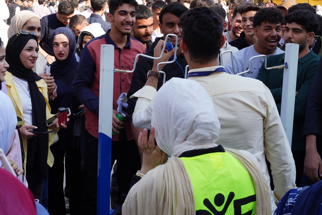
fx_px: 565
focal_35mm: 63
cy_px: 85
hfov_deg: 31.7
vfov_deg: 21.5
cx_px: 134
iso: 200
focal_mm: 37.7
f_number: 9
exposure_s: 1/160
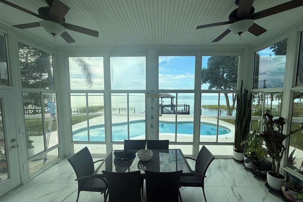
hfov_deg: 100.4
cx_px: 156
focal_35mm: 15
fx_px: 126
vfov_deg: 77.3
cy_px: 107
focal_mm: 2.22
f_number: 2.2
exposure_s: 1/472
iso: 50
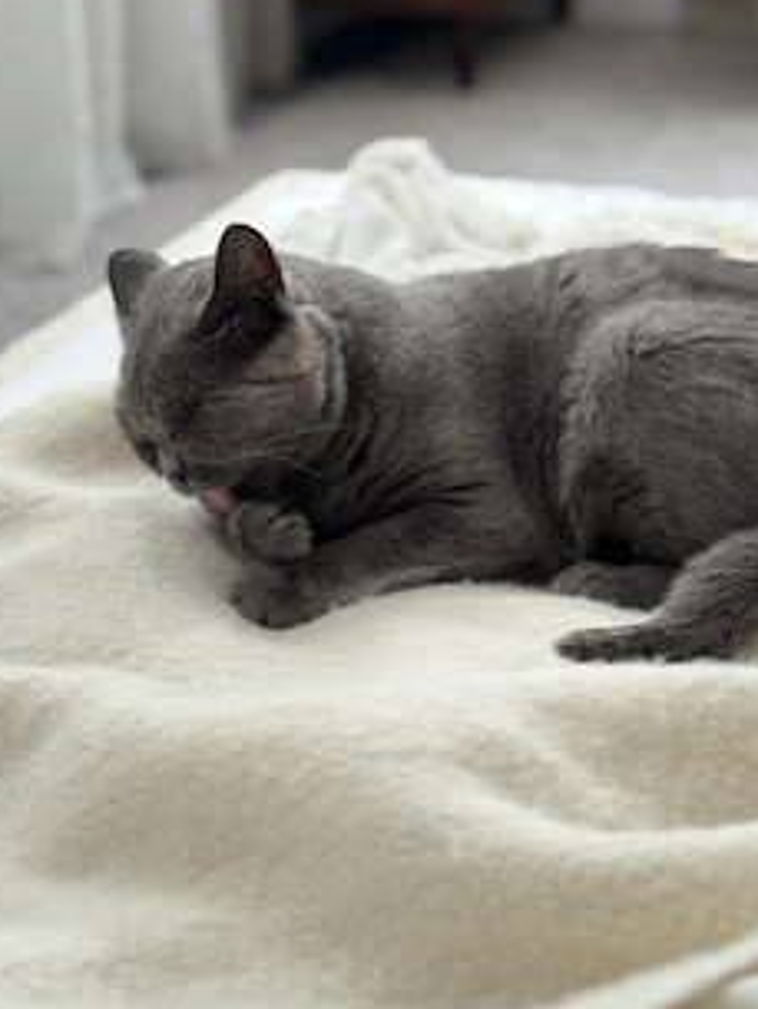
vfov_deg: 30.6
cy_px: 407
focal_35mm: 63
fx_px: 1838
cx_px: 473
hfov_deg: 23.2
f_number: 1.78
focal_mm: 6.76
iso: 100
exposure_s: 1/90
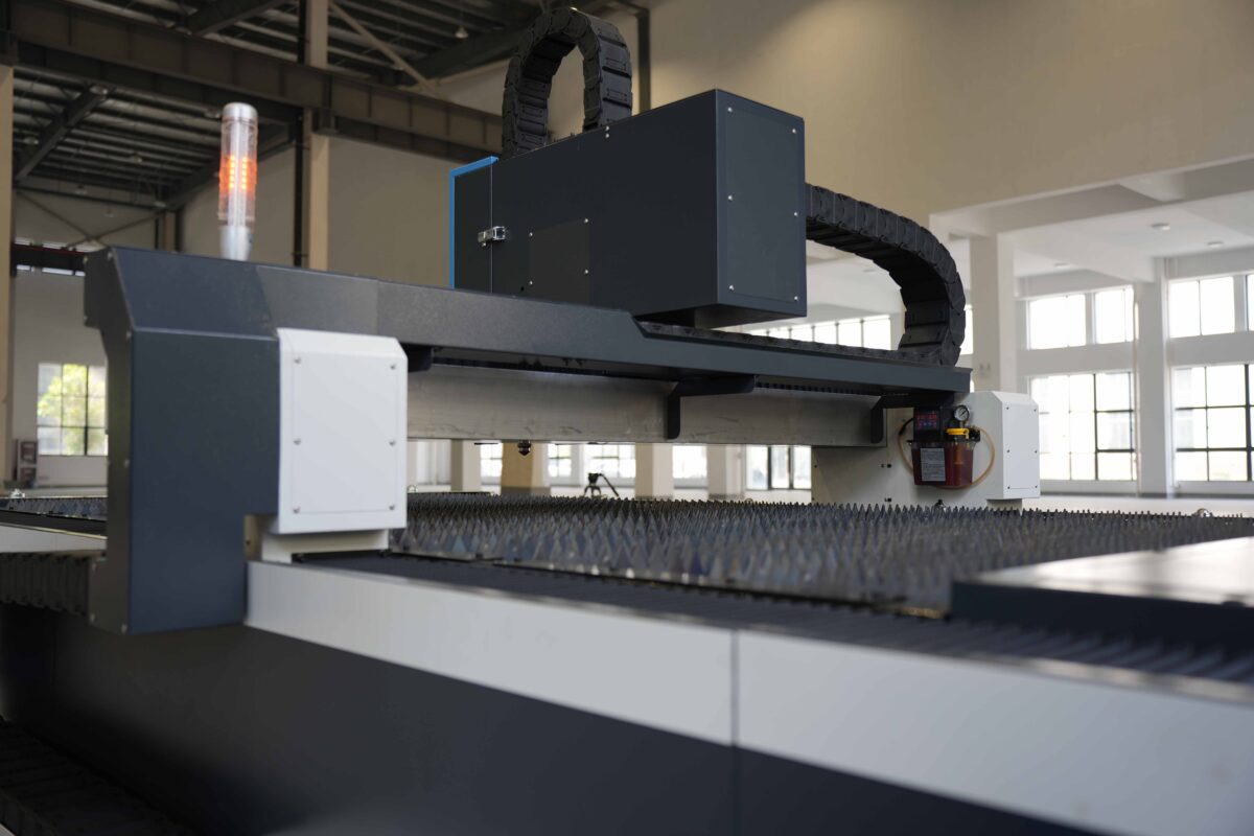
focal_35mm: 31
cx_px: 627
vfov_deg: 42.3
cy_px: 418
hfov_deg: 60.3
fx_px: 1080
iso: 100
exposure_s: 1/60
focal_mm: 31
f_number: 2.8
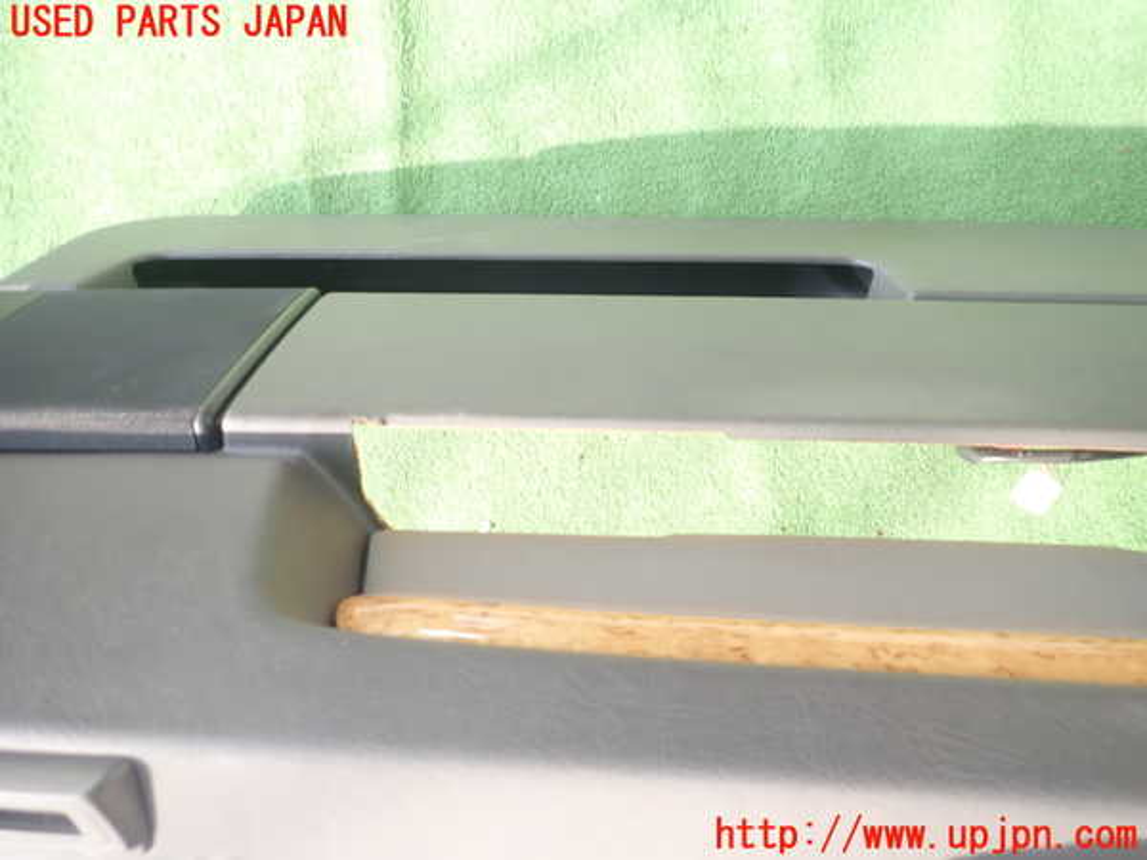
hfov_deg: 69.4
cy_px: 430
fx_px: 828
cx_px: 574
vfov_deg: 54.9
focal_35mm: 25
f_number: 2
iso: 160
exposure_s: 1/60
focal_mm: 4.5
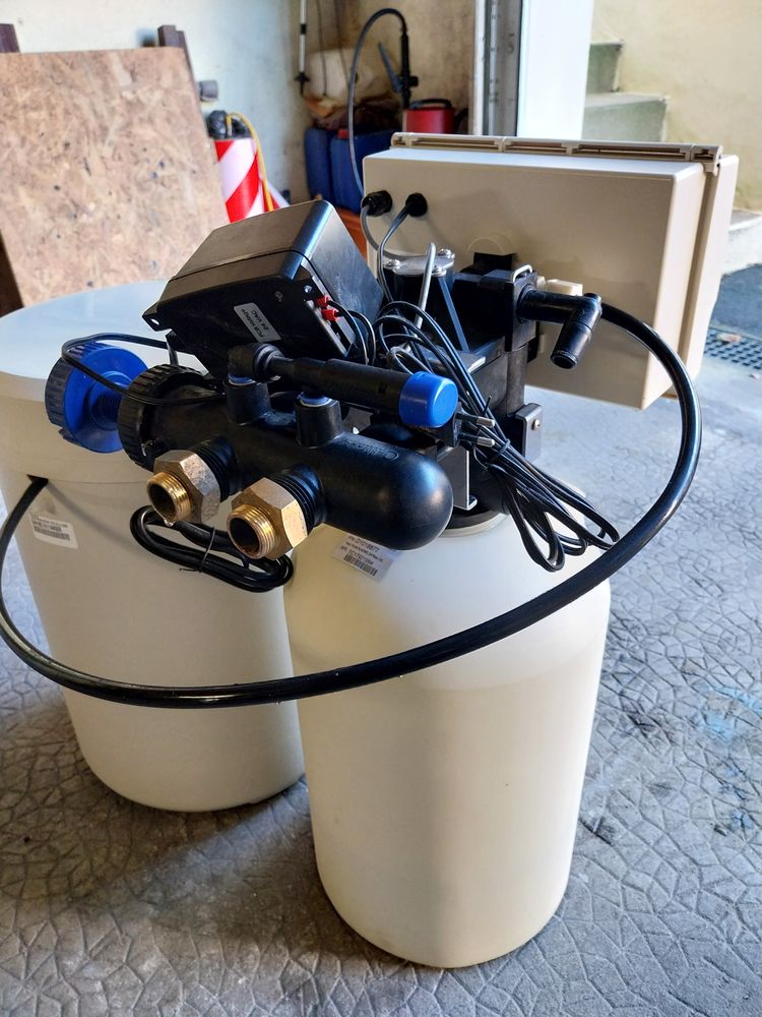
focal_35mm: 26
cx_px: 381
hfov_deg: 53.1
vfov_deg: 67.3
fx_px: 763
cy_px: 508
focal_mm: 4
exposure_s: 1/50
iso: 160
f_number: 1.8
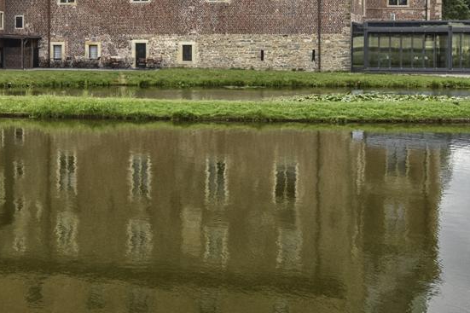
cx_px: 182
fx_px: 662
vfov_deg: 25.8
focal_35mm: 51
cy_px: 37
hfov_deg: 38.9
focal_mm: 11.5
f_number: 9
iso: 200
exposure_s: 1/320
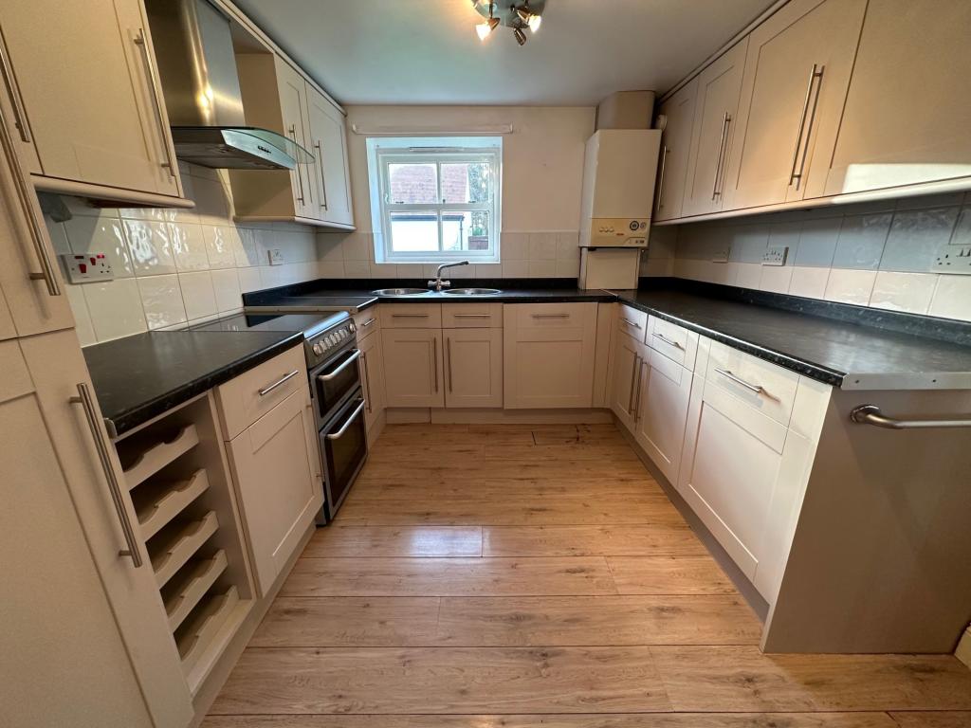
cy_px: 364
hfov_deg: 102.1
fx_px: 393
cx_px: 486
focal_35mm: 14
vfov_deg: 85.7
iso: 160
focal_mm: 2.22
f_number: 2.2
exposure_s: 1/50
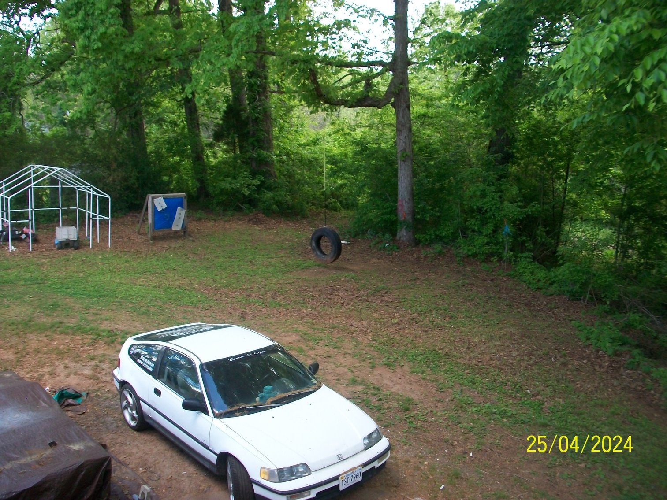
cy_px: 250
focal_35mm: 34
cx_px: 334
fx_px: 655
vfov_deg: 41.8
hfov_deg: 54.0
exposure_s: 1/125
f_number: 2.8
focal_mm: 5.7
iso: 80
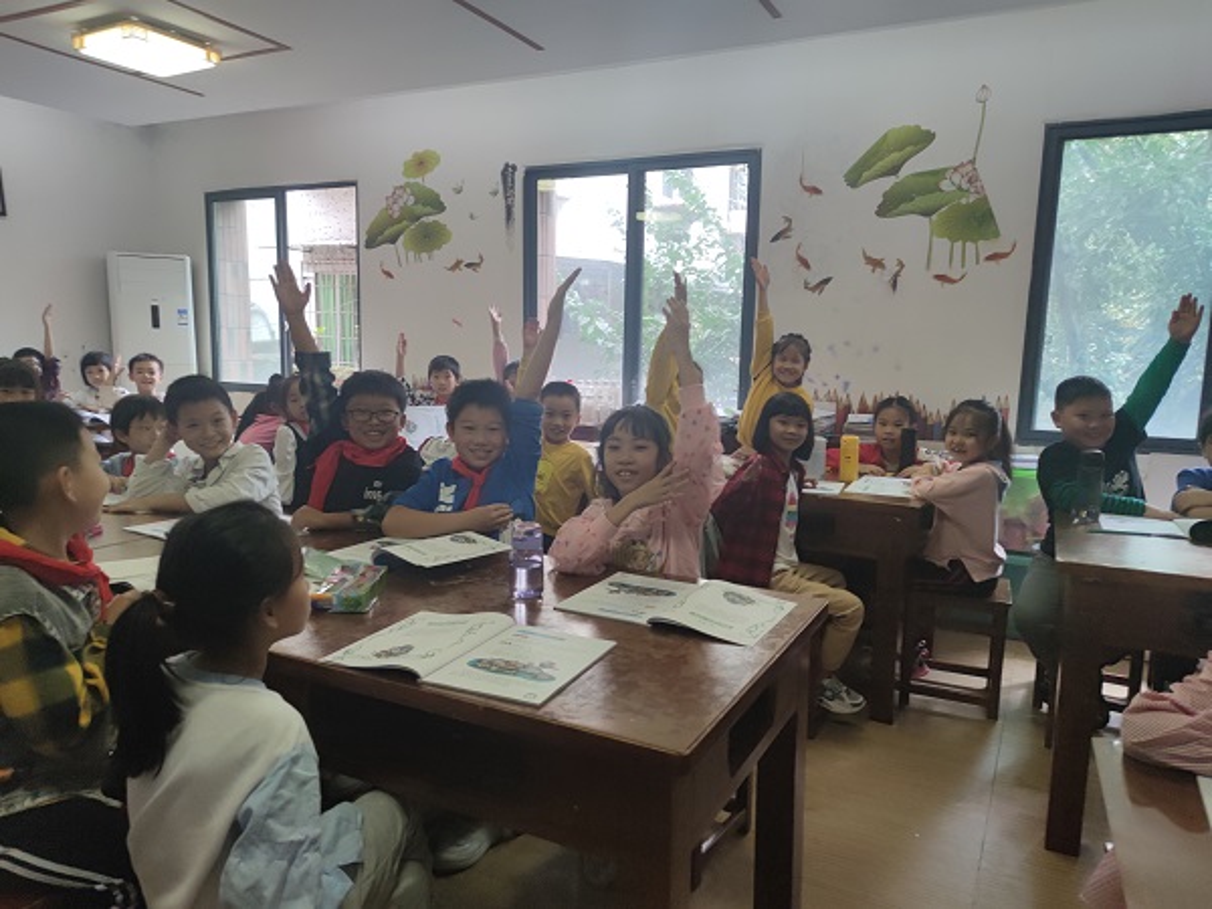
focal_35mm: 24
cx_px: 606
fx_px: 840
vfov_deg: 56.8
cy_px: 454
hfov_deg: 71.6
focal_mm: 6.72
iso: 127
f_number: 1.69
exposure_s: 1/100
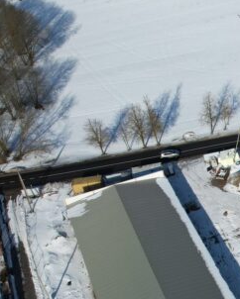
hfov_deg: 19.1
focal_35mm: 70
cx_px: 363
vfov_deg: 26.4
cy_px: 257
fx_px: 621
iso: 100
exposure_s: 1/3000
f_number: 2.8
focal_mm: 8.38
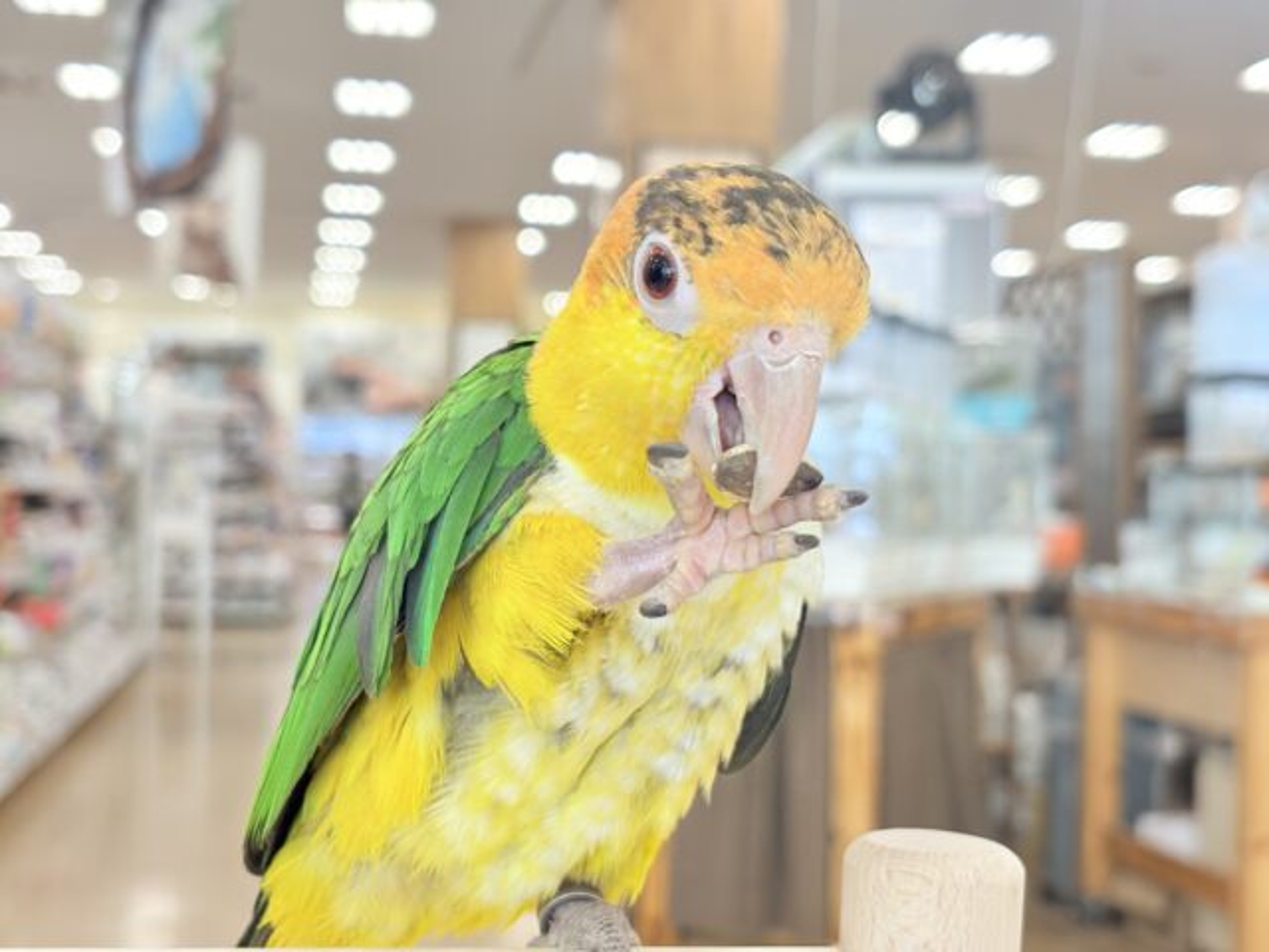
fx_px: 1906
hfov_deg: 36.8
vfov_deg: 28.0
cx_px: 634
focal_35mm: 52
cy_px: 476
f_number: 1.6
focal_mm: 5.96
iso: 80
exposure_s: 1/100
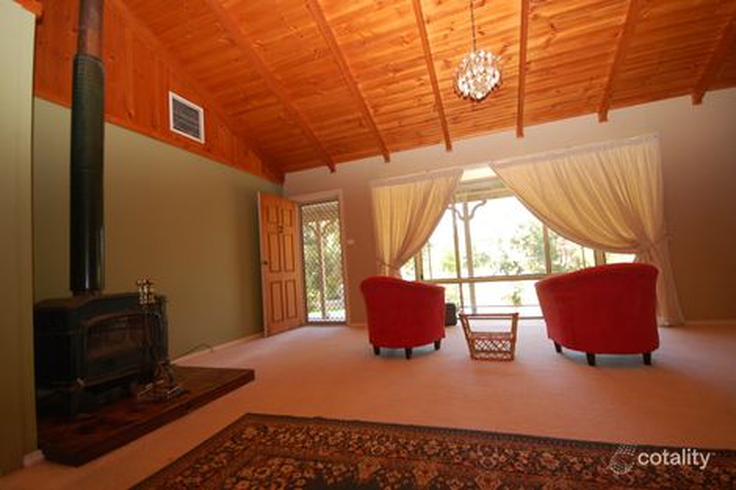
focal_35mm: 15
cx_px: 368
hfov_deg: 100.4
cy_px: 245
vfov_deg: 77.3
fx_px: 307
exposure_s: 1/60
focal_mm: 10
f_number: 5
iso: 400
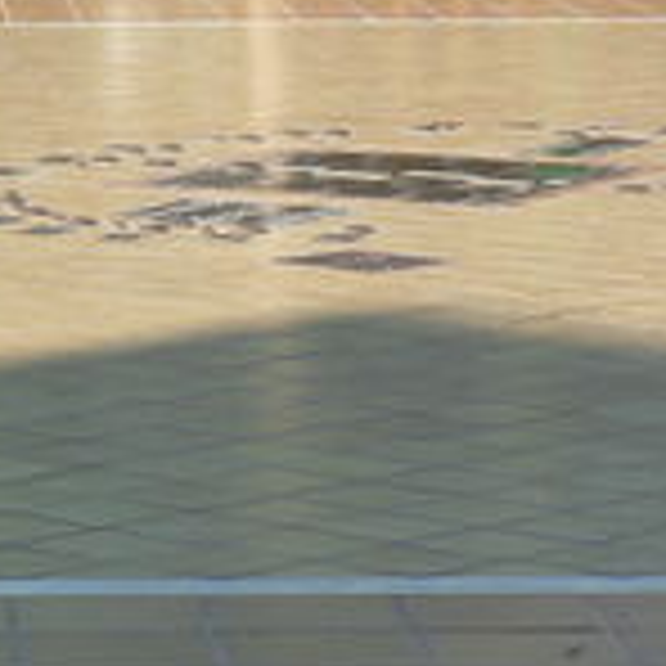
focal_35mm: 229
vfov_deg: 7.6
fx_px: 4985
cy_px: -144
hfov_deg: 7.6
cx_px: 54
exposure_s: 1/640
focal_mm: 13.4
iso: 100
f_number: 3.2
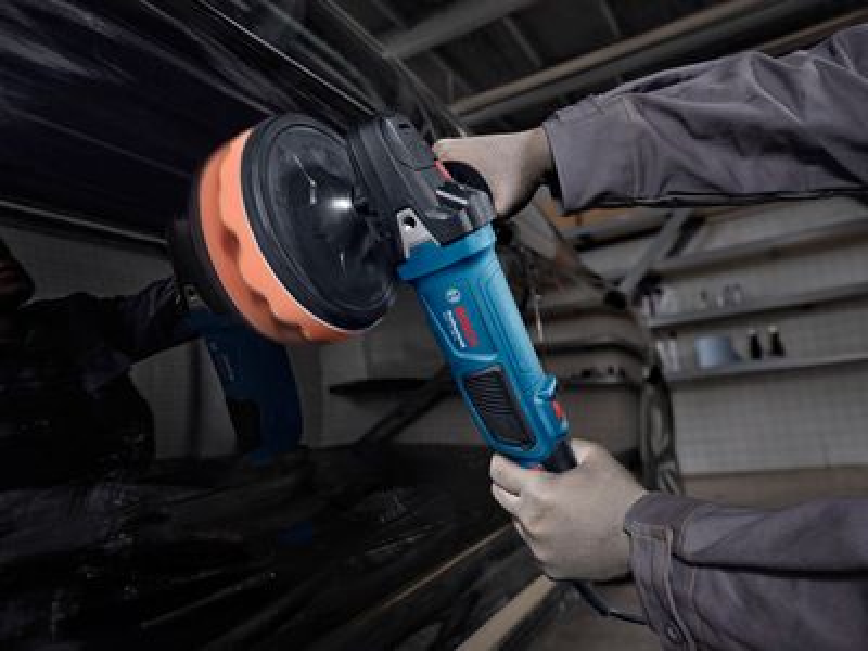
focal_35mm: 24
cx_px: 434
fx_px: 602
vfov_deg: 56.8
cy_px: 326
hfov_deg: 71.6
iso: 800
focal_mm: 30.3
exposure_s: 1/125
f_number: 5.6
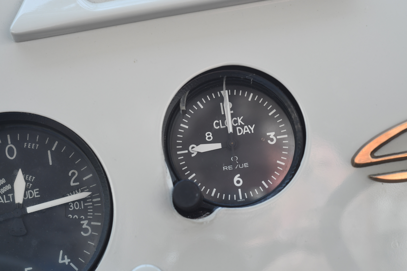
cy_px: 136
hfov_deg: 27.0
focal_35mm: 75
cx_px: 204
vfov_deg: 18.2
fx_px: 848
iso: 400
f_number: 5.6
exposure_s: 1/250
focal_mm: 50
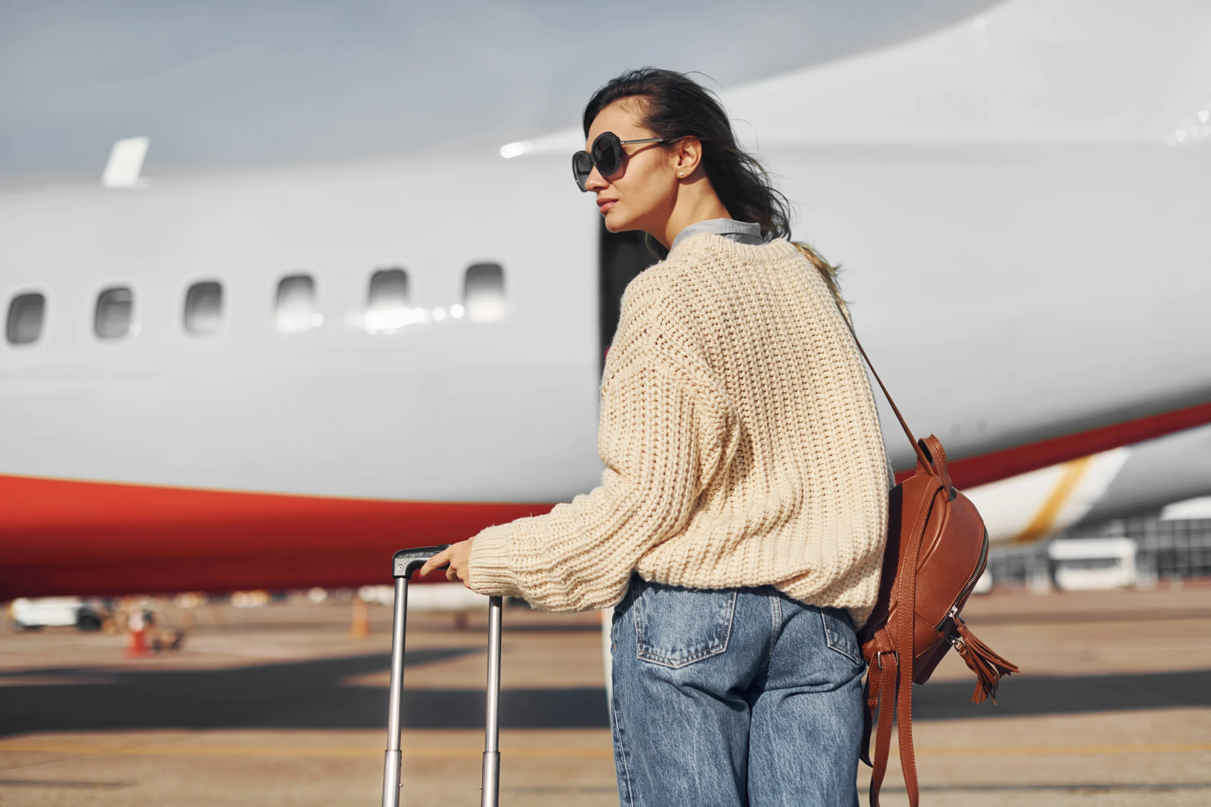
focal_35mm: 50
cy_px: 404
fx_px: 1682
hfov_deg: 39.6
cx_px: 606
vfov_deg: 27.0
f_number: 2.2
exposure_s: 1/5000
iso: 64
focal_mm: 50
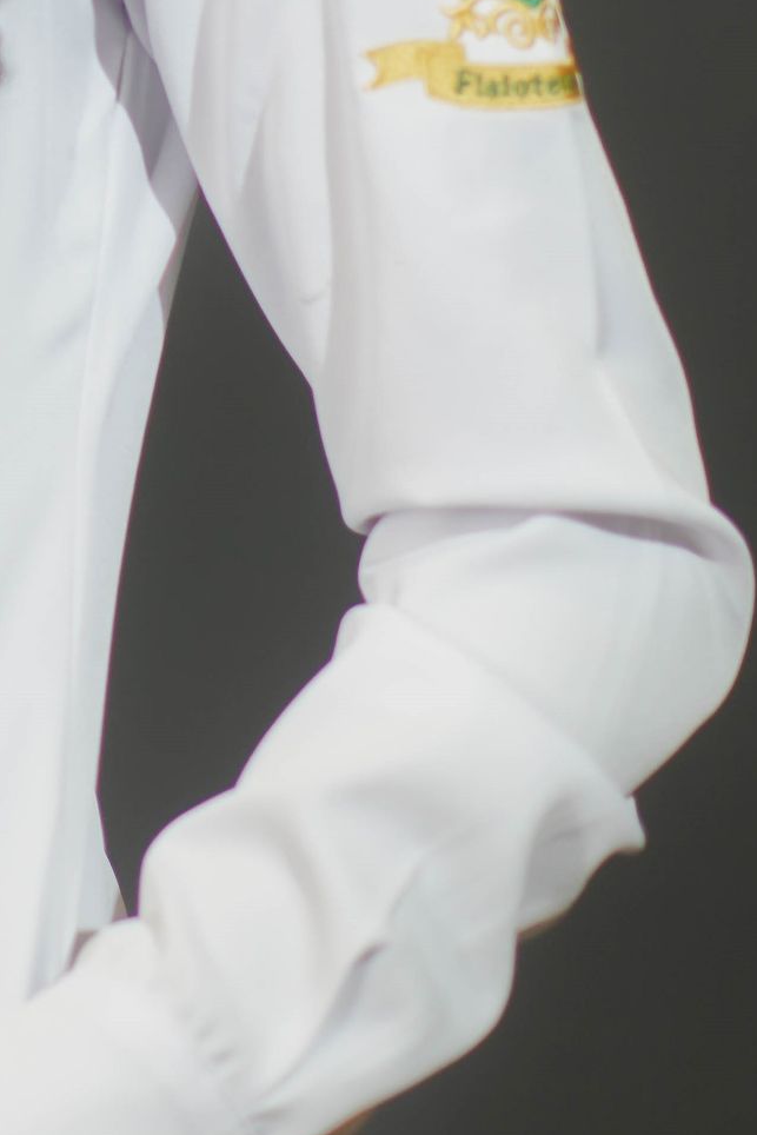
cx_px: -284
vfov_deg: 8.1
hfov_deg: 5.4
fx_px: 7913
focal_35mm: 251
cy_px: -188
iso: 125
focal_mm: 56
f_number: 1.4
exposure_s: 1/125
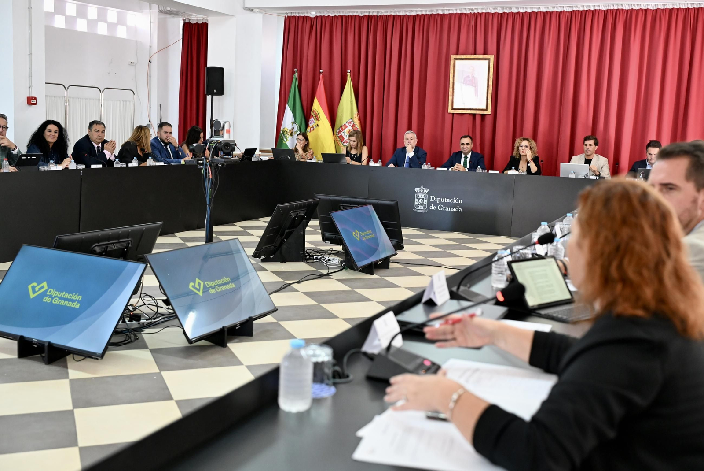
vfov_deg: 36.0
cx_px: 352
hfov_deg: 51.9
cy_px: 236
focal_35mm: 37
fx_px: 724
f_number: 3.5
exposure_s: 1/125
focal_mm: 37
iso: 2500
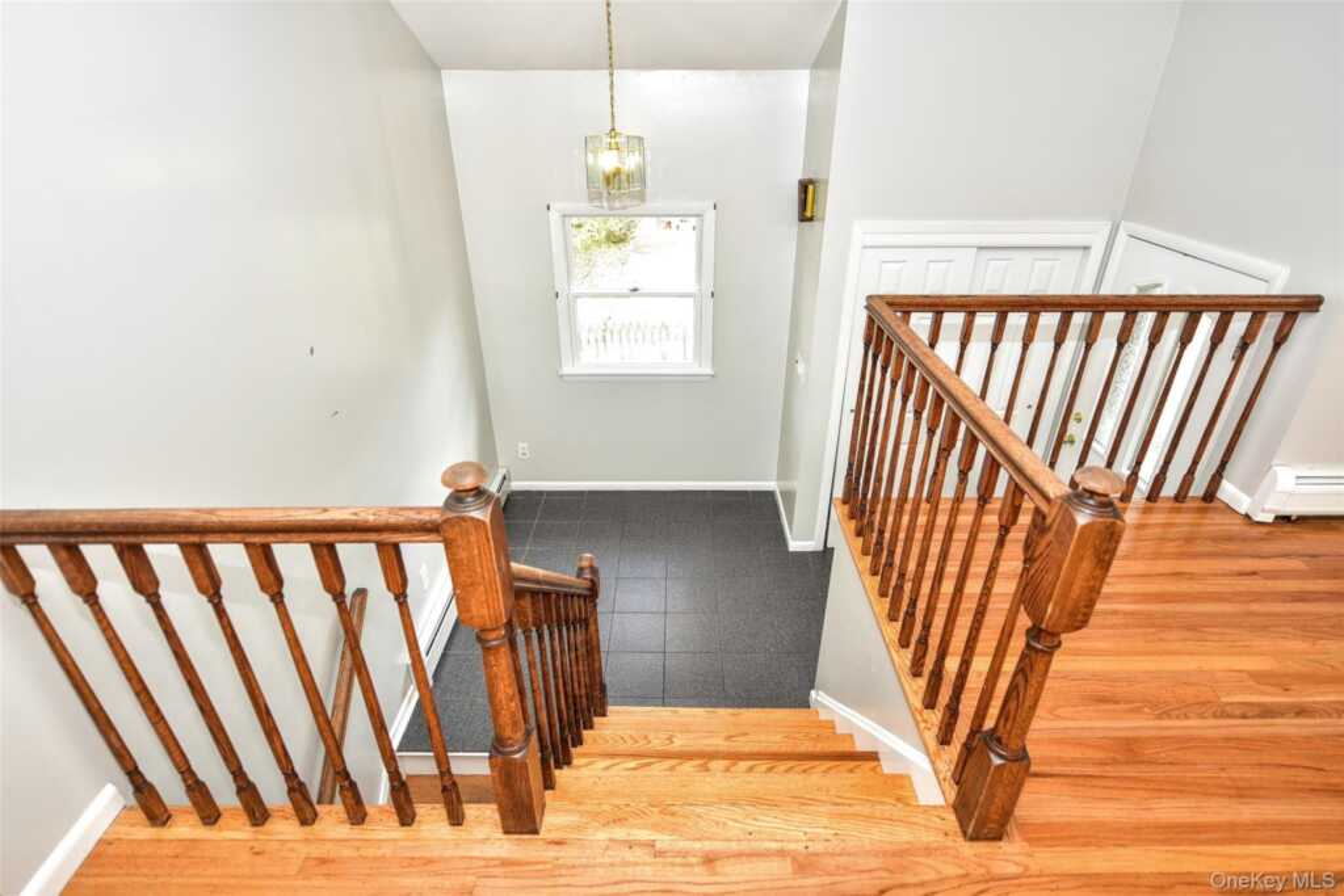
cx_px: 672
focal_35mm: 18
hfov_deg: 90.0
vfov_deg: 67.4
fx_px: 672
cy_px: 448
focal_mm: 18
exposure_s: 1/60
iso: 250
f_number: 2.8
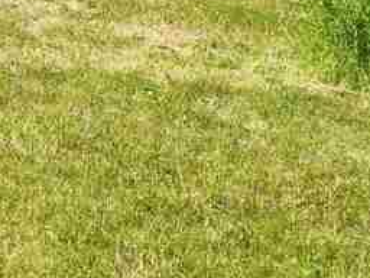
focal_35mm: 115
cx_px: -464
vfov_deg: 11.7
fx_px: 1229
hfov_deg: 13.5
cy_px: -255
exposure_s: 1/585
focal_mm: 6.4
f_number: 1.8
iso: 12
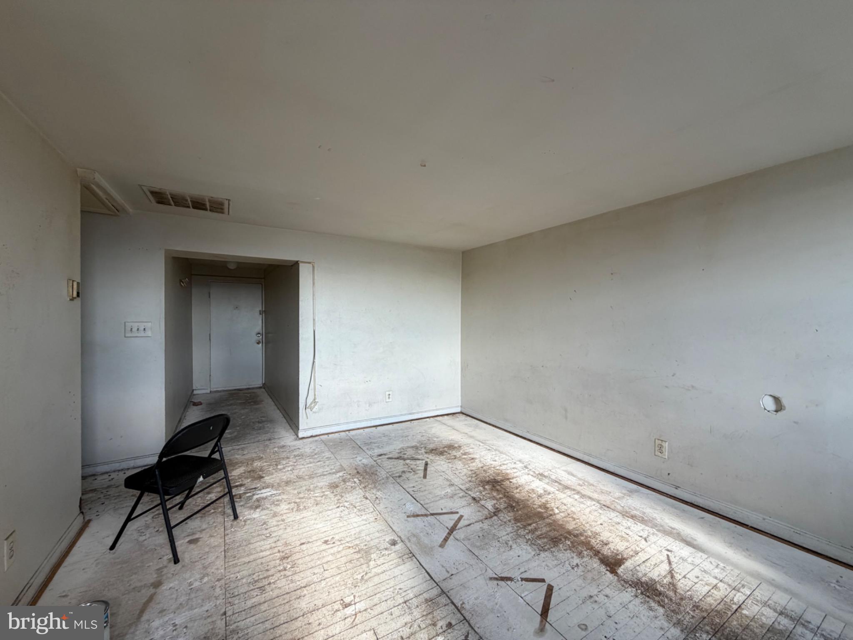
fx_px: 345
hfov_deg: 102.1
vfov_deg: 85.7
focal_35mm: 14
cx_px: 426
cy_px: 320
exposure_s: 1/121
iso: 100
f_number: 2.2
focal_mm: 2.22
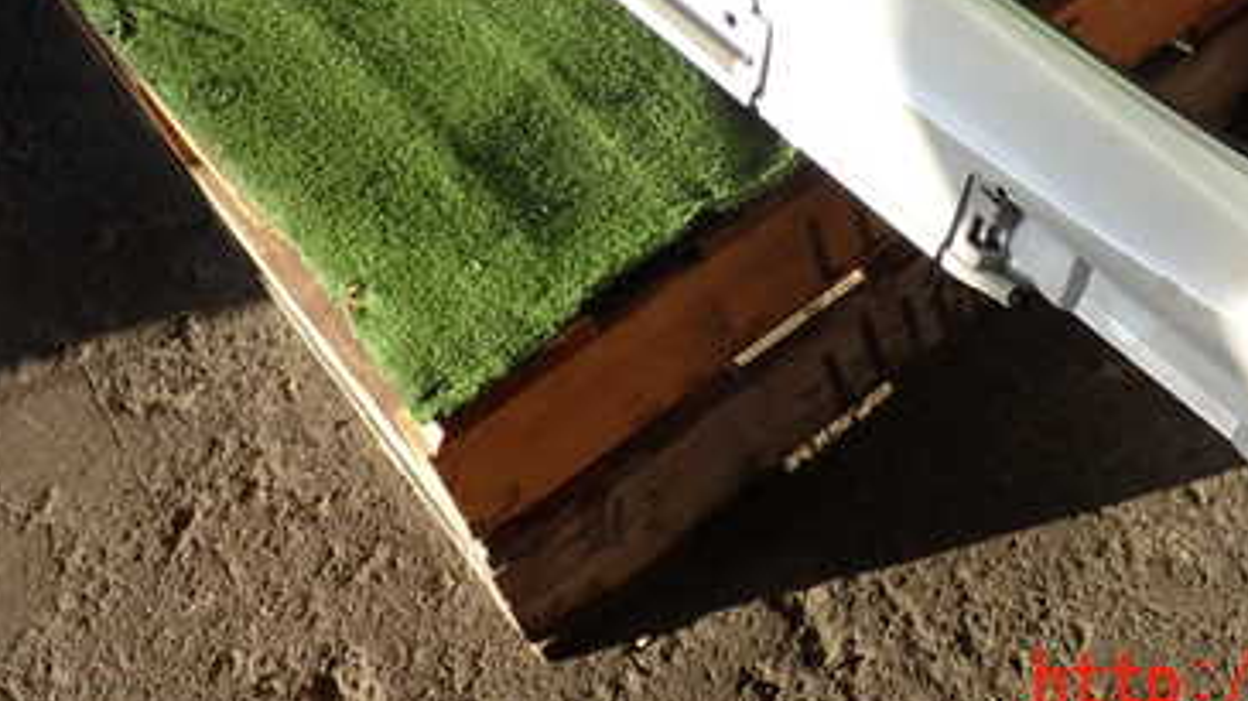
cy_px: -41
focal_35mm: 68
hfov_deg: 30.9
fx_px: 2249
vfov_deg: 17.2
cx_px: 780
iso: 100
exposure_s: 1/320
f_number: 2.7
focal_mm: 6.83
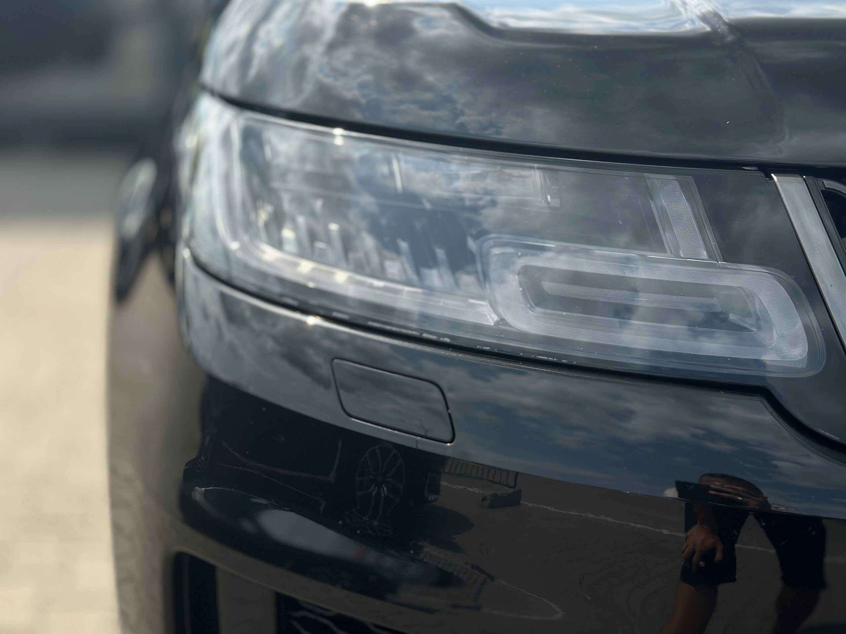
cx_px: 423
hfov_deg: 39.7
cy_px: 317
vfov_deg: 30.3
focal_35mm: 48
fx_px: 1173
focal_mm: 6.86
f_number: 1.78
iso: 100
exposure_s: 1/4566
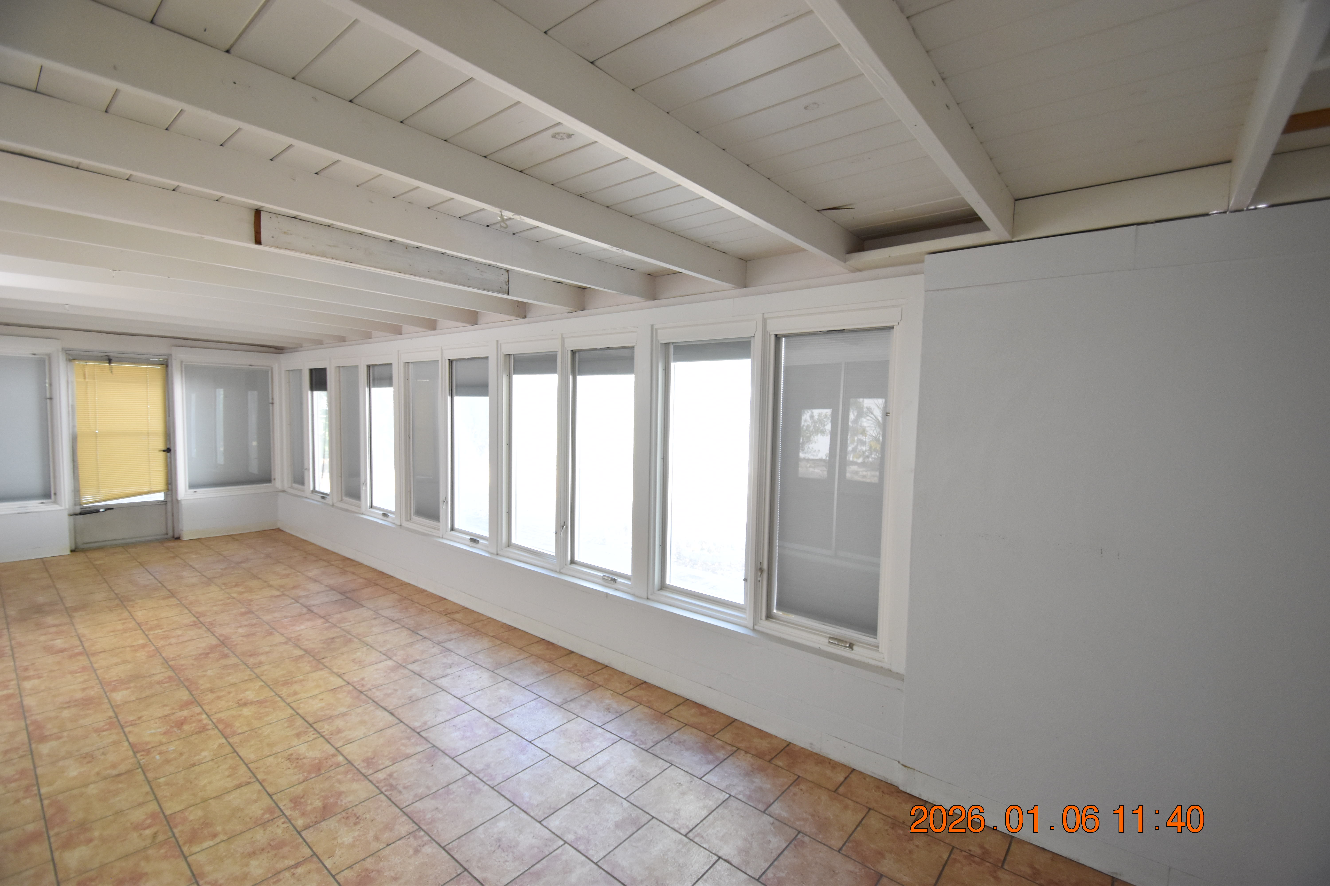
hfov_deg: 100.4
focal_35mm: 15
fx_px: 554
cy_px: 443
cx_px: 665
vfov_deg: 77.3
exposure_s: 1/90
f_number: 3.5
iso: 800
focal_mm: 10
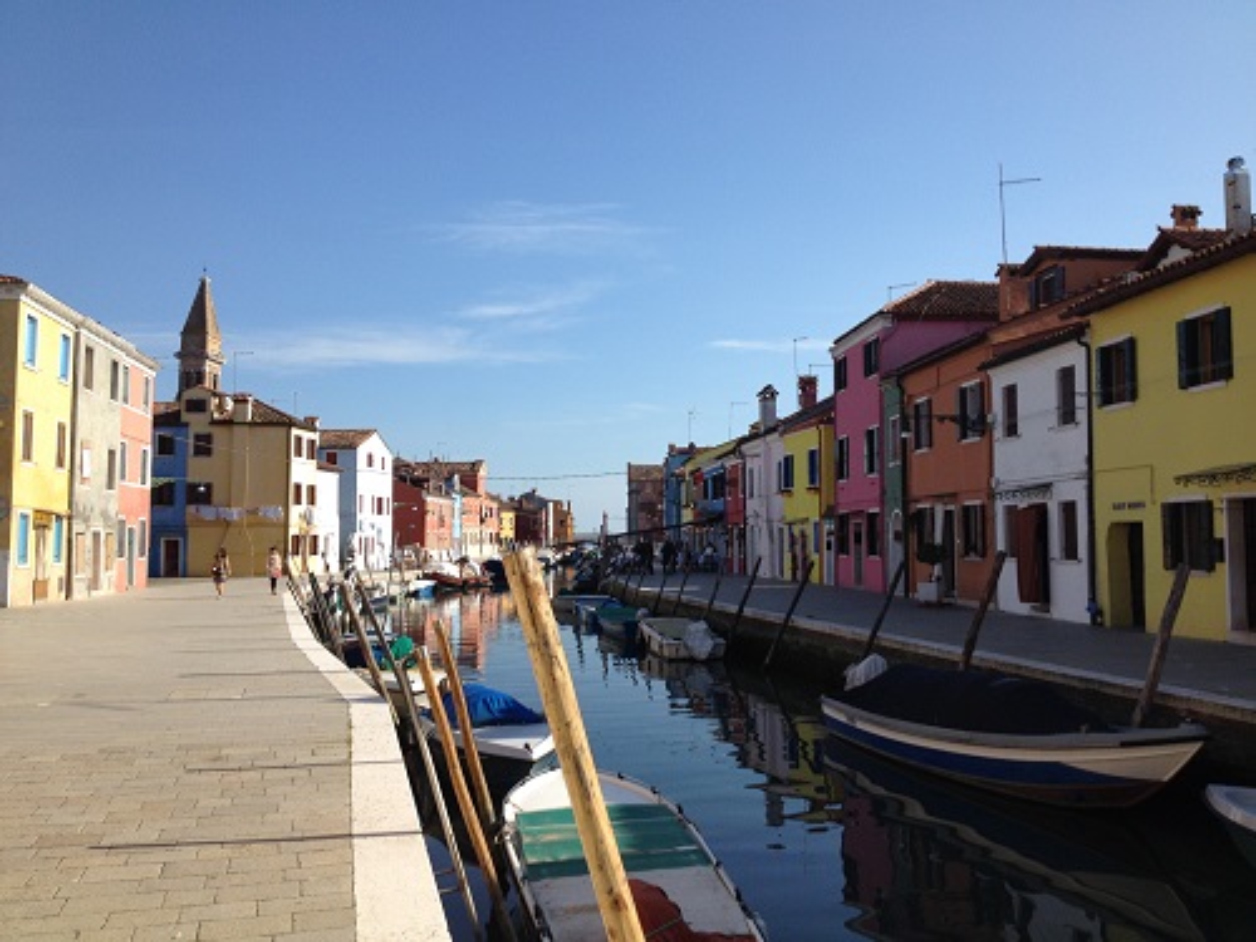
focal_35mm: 35
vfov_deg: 40.7
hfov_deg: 52.6
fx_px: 1270
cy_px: 471
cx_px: 628
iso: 50
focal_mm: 4.28
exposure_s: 1/1905
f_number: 2.4
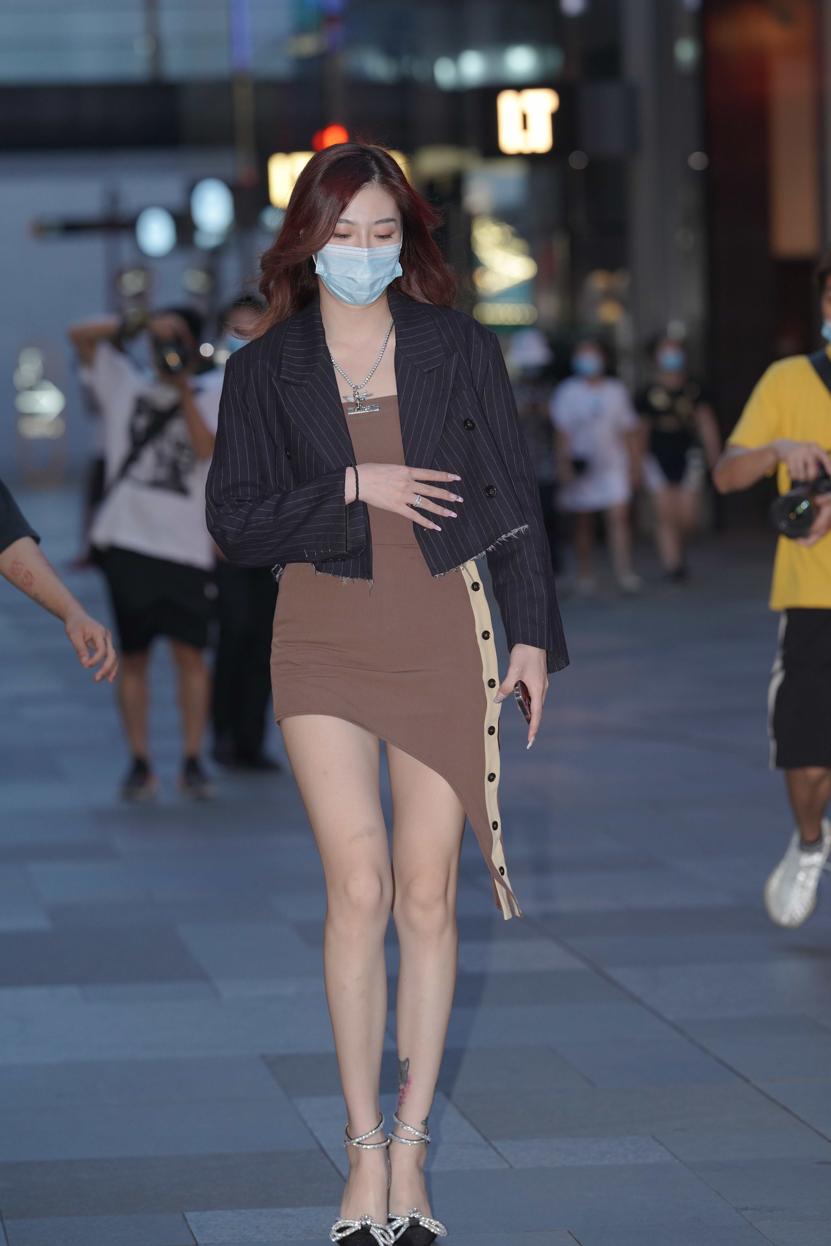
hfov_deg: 10.2
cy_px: 623
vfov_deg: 15.2
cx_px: 416
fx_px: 4674
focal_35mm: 135
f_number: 3.2
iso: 800
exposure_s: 1/400
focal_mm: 135
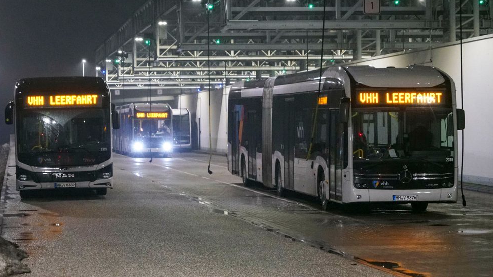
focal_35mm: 109
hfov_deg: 19.6
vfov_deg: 11.1
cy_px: 145
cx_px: 247
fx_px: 1424
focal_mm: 103
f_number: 6.3
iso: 12800
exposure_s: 1/60
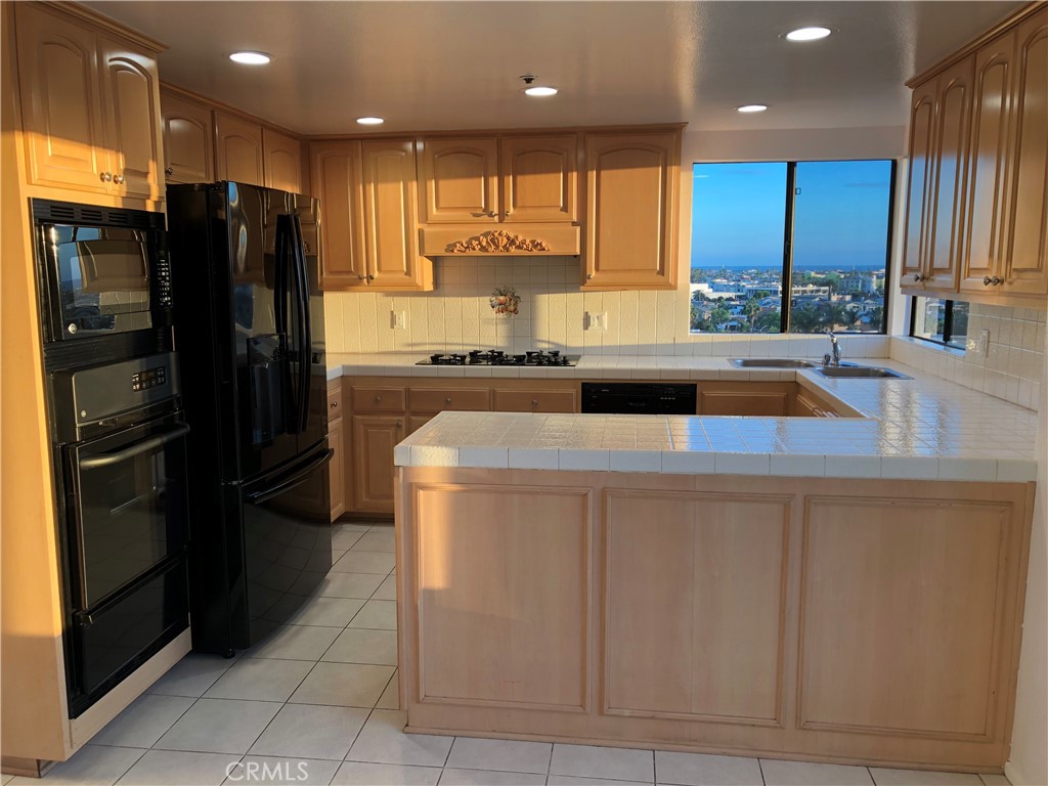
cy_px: 393
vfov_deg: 48.2
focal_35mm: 29
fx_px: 878
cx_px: 524
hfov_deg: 61.7
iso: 50
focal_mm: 3.99
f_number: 1.8
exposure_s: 1/120
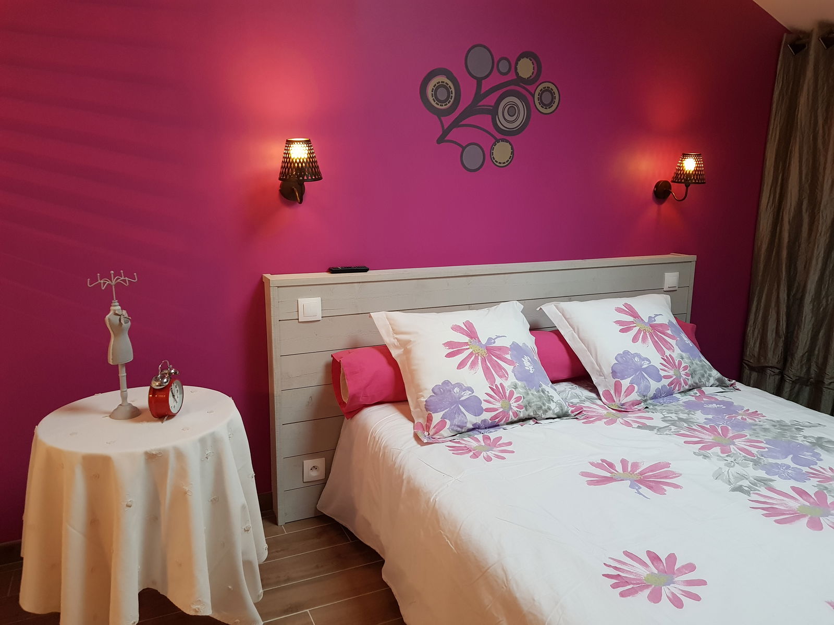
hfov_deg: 67.3
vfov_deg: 53.1
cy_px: 312
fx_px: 626
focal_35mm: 26
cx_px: 417
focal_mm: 4.2
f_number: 1.7
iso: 200
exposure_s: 1/25
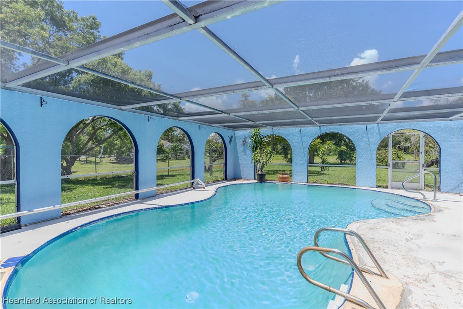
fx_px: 219
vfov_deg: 70.4
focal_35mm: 17
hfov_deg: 93.3
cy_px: 154
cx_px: 232
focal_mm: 17
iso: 100
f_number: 8
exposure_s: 1/40
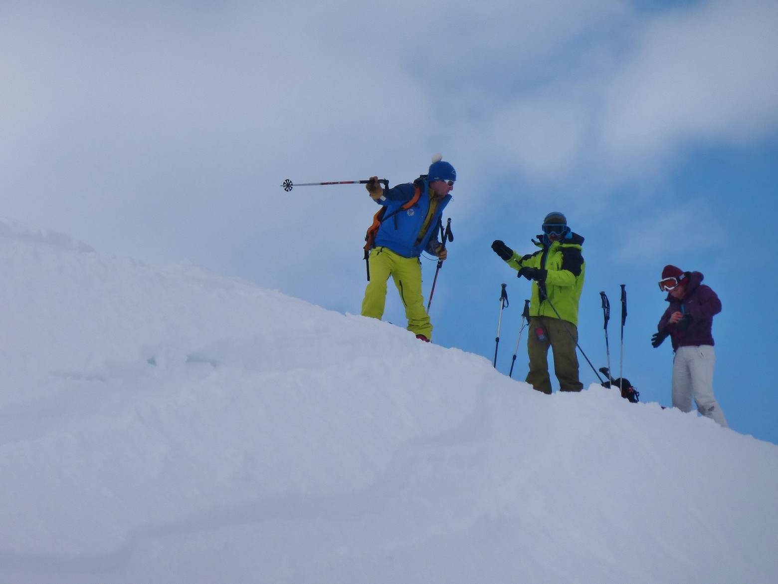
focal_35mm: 401
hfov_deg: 4.9
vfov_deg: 3.7
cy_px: 292
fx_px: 9013
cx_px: 389
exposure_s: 1/800
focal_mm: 65
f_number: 5.9
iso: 100
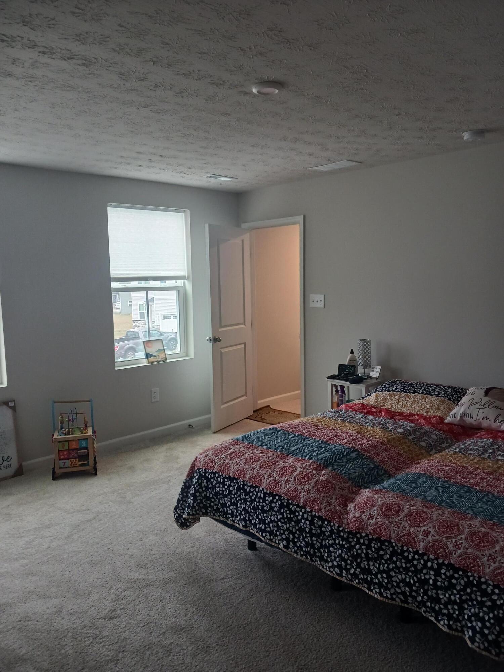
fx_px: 524
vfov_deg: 65.3
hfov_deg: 51.4
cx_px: 252
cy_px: 336
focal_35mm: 27
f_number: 1.8
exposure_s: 1/30
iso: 200
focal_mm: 4
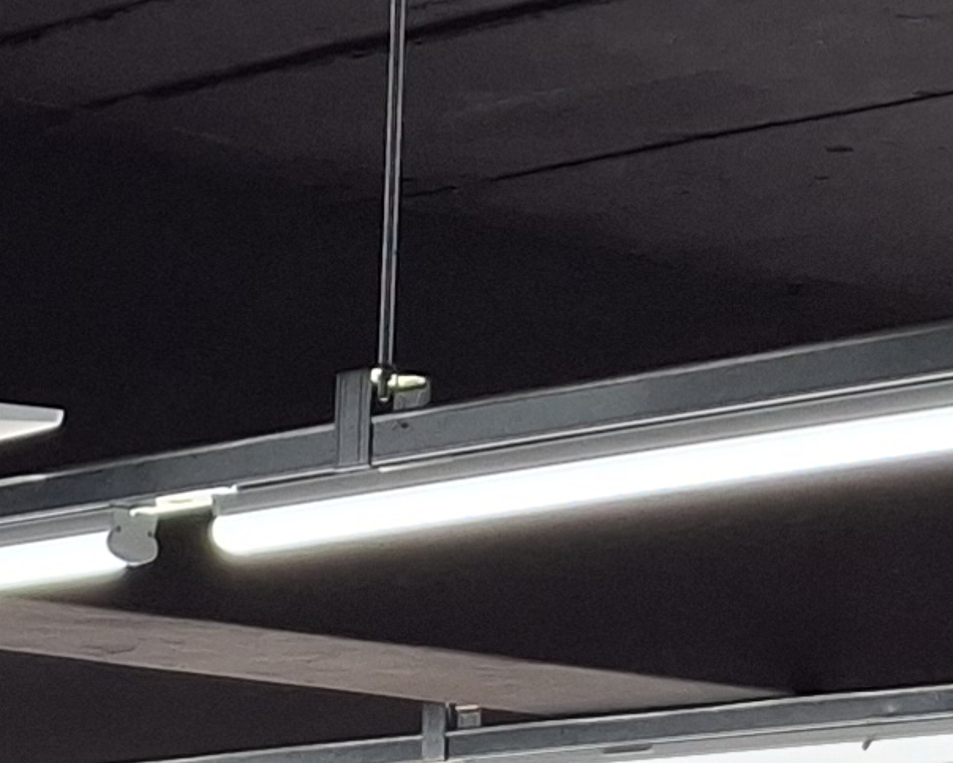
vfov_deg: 8.9
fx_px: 4656
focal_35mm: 165
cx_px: -1231
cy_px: 1487
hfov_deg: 10.3
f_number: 1.8
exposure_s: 1/136
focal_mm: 4.69
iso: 25
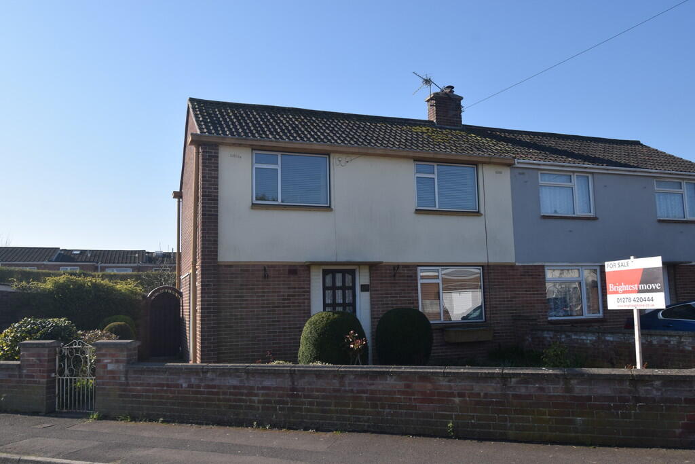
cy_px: 232
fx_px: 579
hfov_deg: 61.9
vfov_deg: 43.6
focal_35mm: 30
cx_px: 348
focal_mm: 20
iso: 200
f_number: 9
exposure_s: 1/320
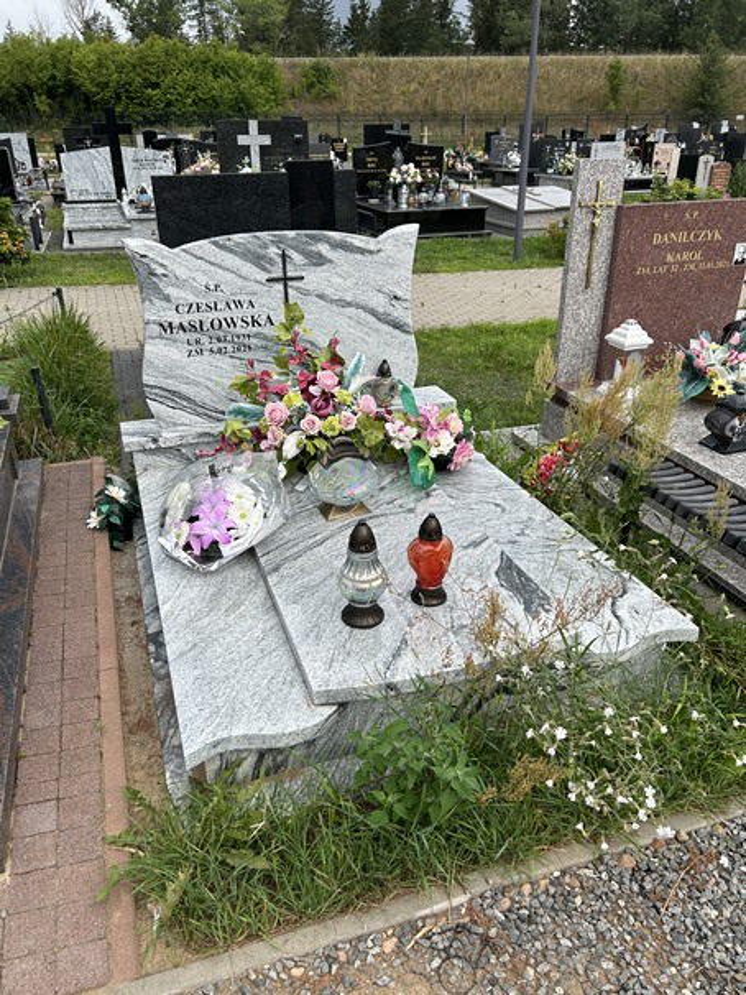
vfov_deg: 67.3
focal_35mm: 26
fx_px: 747
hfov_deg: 53.1
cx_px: 373
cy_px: 498
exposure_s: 1/1669
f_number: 1.5
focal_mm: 5.7
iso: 50
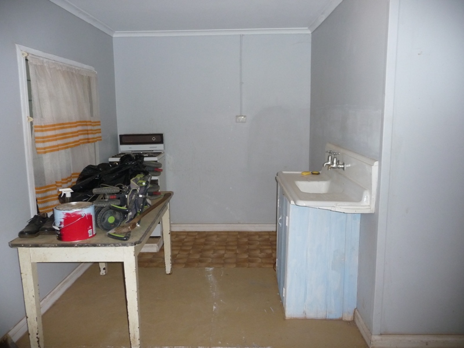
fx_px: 375
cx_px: 232
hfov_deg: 63.4
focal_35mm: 28
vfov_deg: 49.7
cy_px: 174
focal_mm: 4.7
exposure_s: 1/30
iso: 250
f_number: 3.3
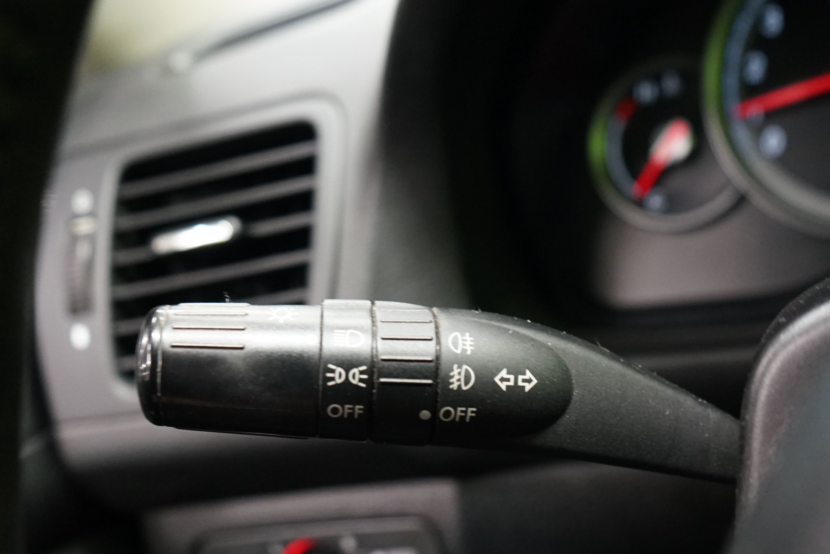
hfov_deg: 46.3
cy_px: 378
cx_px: 466
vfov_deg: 31.6
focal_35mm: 42
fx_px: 968
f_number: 3.5
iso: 3200
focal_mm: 28
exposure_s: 1/60
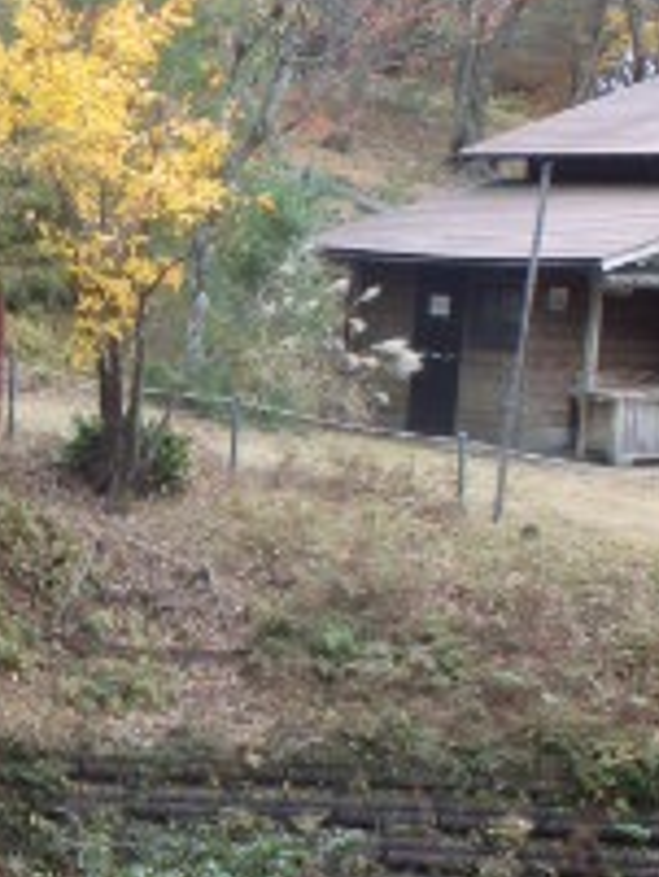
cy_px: 1060
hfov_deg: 16.3
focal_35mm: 89
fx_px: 2257
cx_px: 4
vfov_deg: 20.5
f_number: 3.9
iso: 200
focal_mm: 5
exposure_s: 1/50
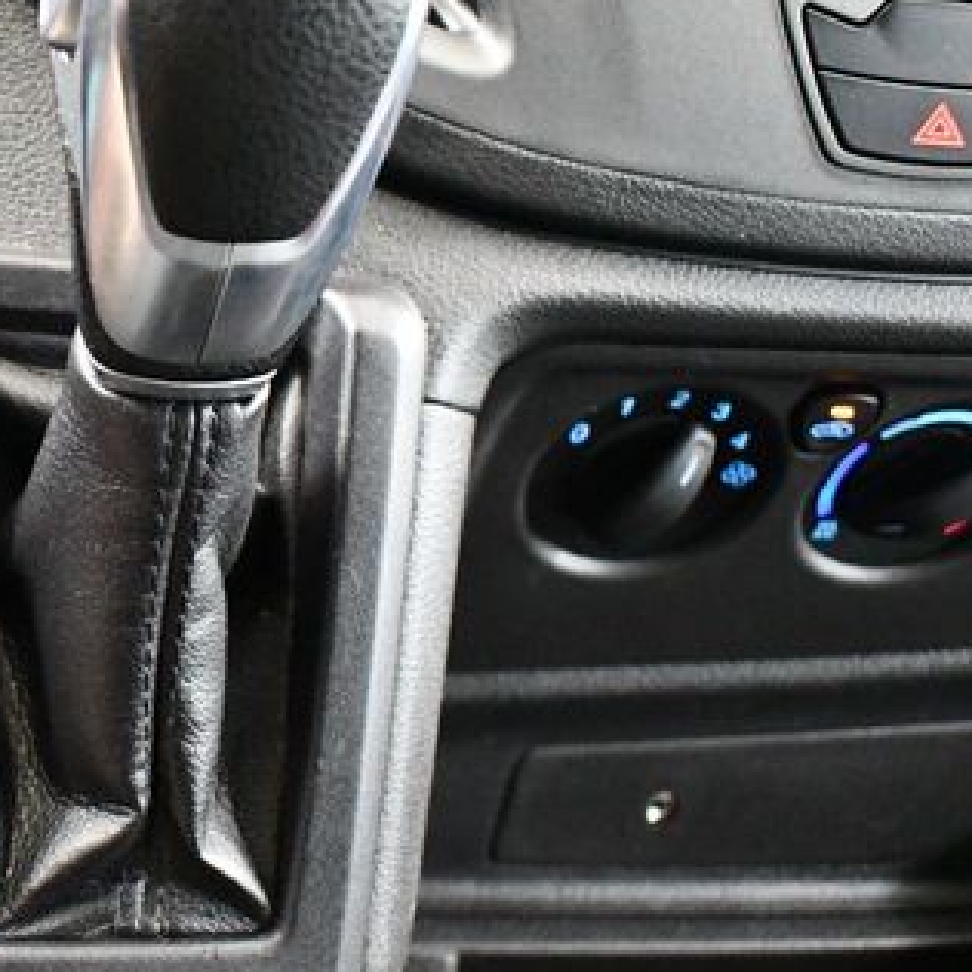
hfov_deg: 26.3
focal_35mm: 62
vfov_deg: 27.7
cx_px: 6
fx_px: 1970
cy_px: 488
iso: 10000
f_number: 3.5
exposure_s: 1/60
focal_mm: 18
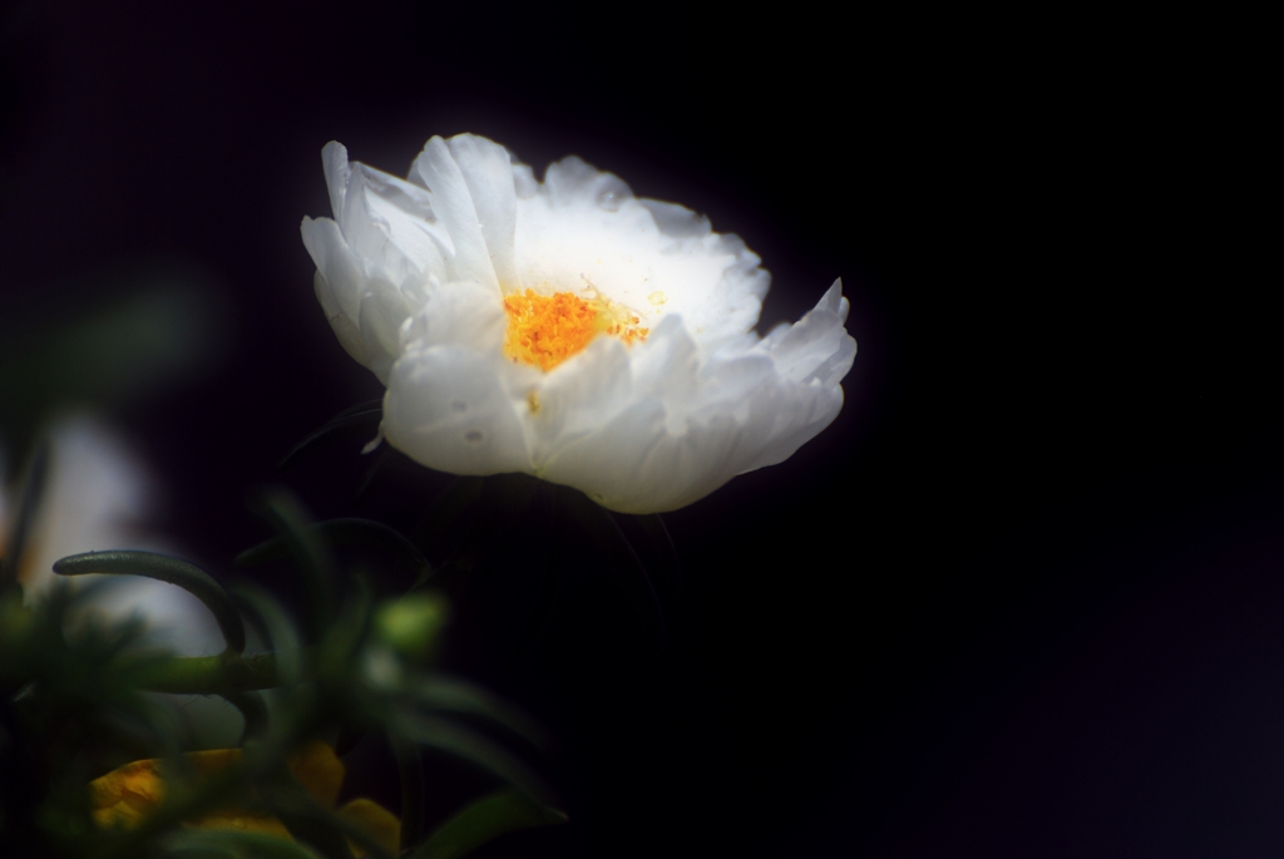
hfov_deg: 4.6
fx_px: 16066
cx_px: 642
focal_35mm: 450
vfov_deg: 3.1
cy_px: 430
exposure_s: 1/1250
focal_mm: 300
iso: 100
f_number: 5.6
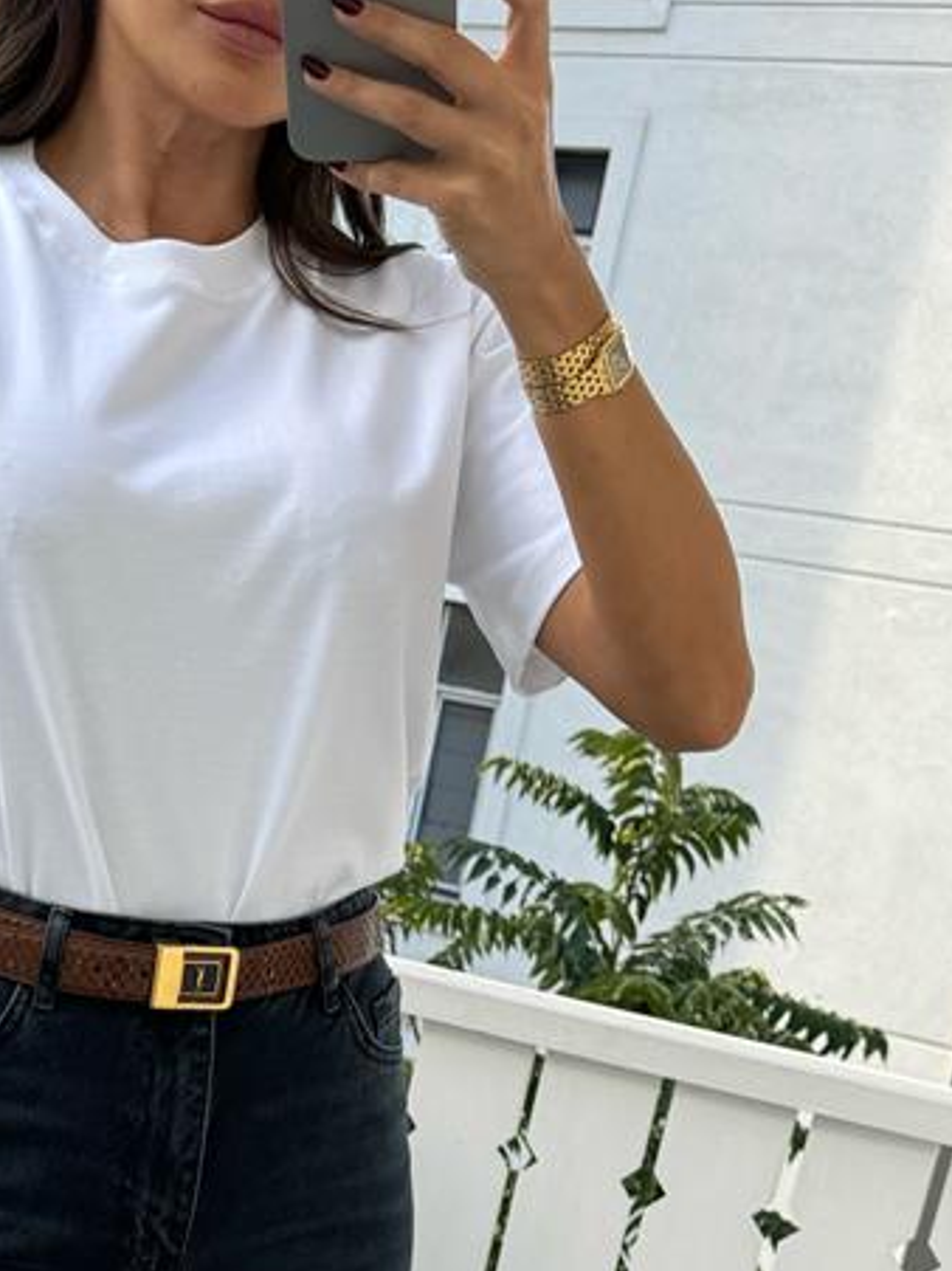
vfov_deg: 25.9
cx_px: 79
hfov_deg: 20.8
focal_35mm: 69
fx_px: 2531
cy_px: 1415
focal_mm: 6.76
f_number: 1.78
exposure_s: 1/383
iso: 80
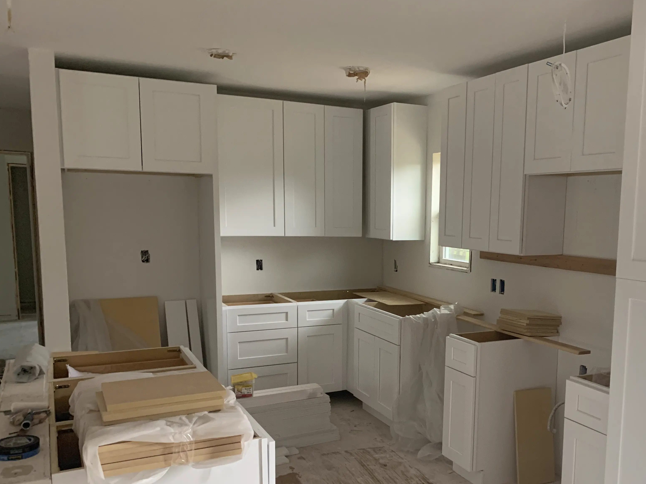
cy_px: 308
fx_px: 634
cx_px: 421
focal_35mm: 34
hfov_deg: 53.1
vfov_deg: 41.4
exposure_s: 1/60
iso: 250
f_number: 1.8
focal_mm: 4.25
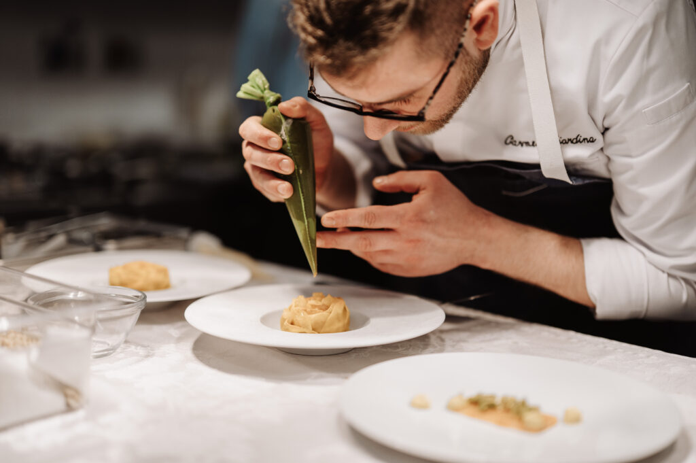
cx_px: 348
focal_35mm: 50
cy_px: 232
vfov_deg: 26.9
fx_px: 966
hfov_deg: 39.6
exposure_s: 1/1250
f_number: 1.2
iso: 200
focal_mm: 50
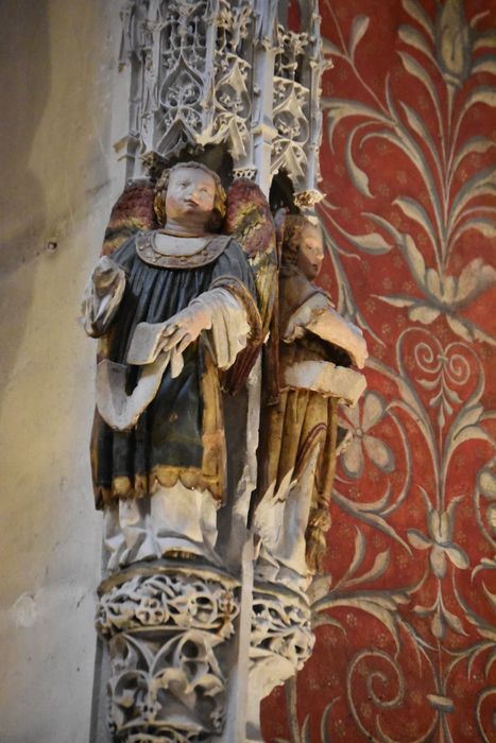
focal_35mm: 142
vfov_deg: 14.4
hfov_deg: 9.6
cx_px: 248
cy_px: 372
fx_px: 2943
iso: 11400
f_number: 4.5
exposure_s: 1/125
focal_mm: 95
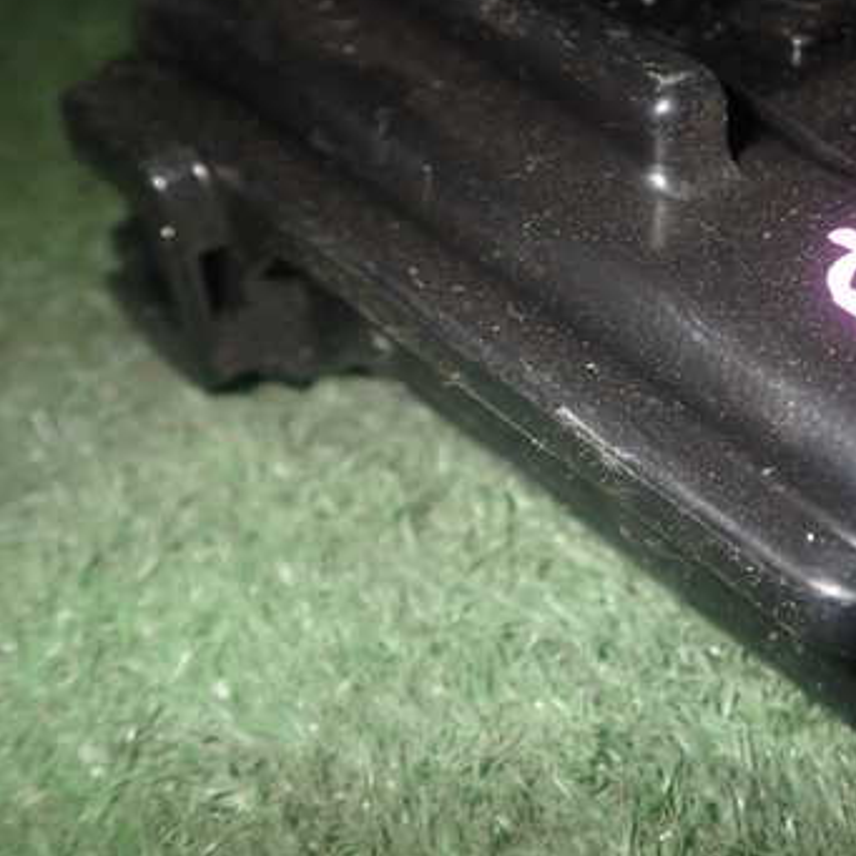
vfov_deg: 30.4
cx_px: 751
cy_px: 304
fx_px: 1567
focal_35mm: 56
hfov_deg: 29.4
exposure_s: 1/40
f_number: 7.1
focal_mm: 6.37
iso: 200
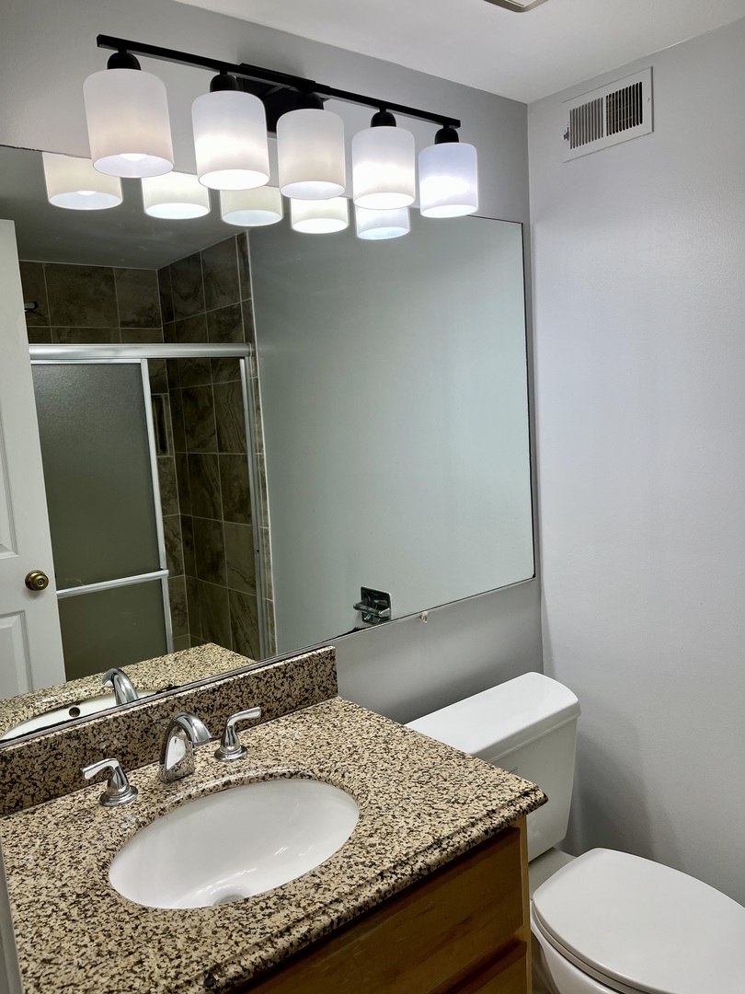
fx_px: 746
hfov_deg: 53.1
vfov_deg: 67.3
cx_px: 372
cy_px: 497
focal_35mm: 26
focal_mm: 5.1
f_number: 1.6
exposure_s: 1/166
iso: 64
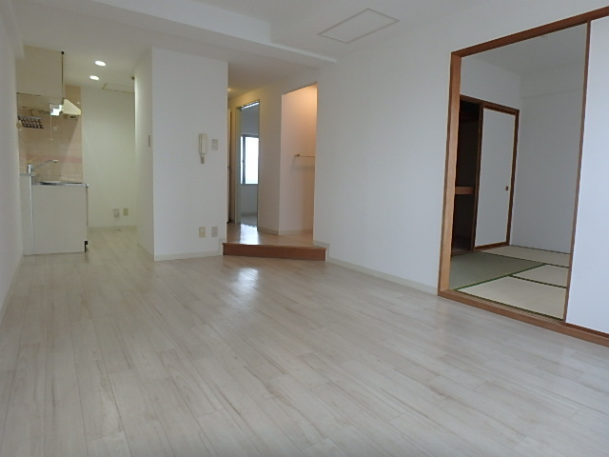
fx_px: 369
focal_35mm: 21
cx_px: 304
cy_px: 228
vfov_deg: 63.4
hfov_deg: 79.0
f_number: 3.5
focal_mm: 3.7
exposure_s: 1/50
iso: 200
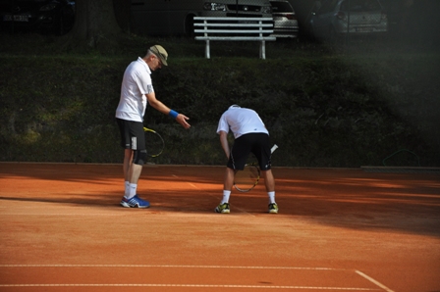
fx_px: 1924
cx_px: 220
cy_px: 146
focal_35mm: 158
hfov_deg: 13.0
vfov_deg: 8.7
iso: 400
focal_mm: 105
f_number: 5.6
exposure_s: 1/1600
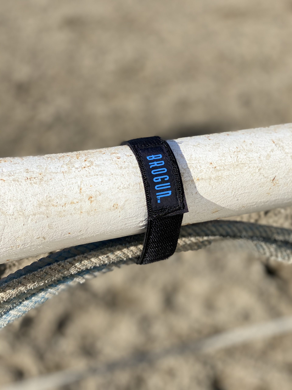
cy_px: 195
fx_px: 585
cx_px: 146
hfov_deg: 28.0
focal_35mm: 52
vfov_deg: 36.8
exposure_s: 1/1996
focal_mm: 6
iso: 20
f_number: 2
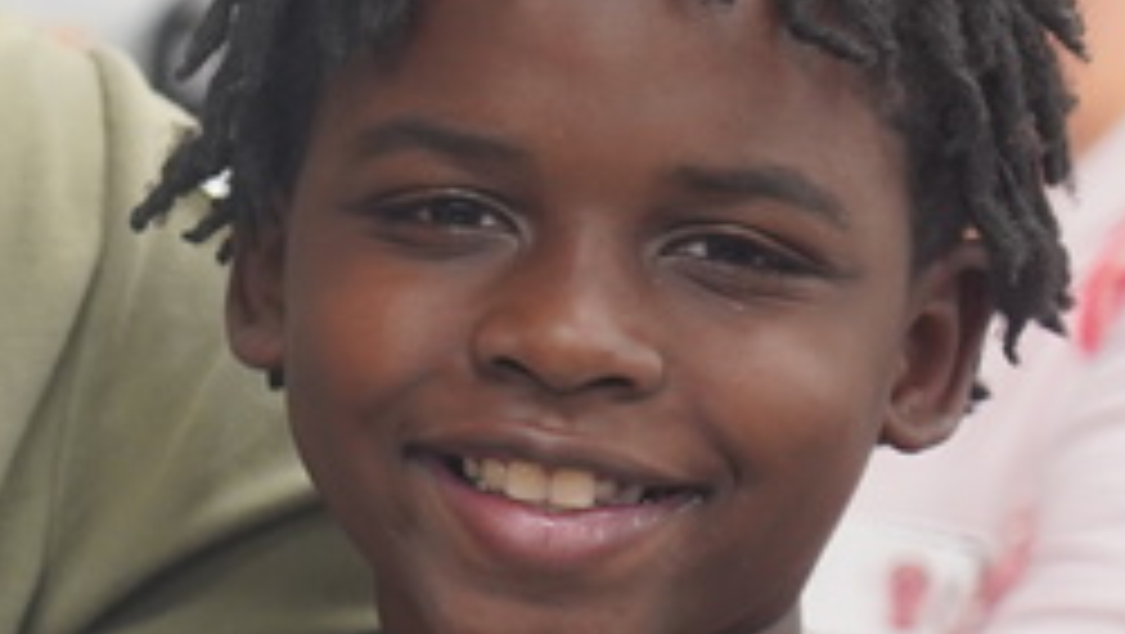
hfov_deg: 6.4
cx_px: -302
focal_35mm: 335
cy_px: 268
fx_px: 10000
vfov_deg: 3.6
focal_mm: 78
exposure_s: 1/160
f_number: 4
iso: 2000
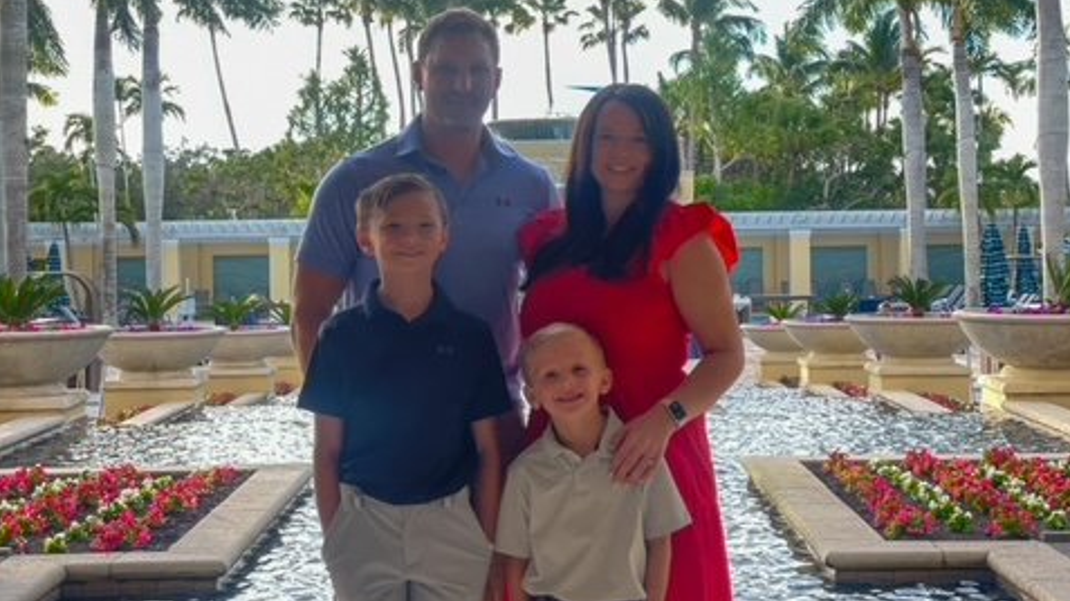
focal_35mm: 76
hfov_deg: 27.9
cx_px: 536
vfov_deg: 15.9
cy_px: 260
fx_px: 2156
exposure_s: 1/120
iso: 64
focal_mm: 6
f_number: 2
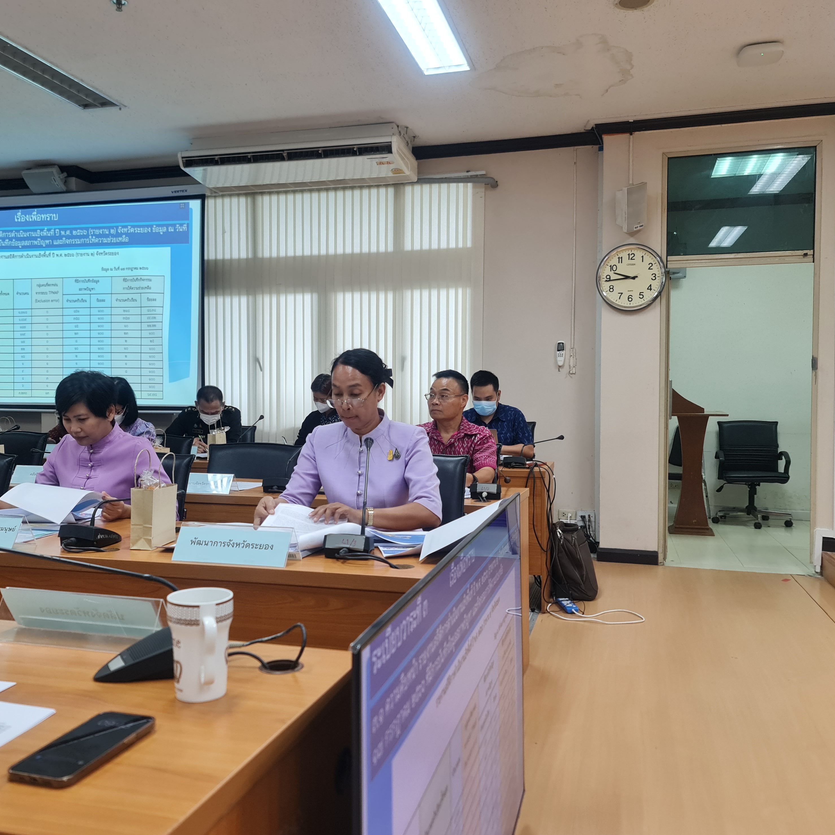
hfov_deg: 53.9
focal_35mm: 30
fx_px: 819
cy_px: 411
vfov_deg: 54.0
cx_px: 376
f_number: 1.8
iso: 200
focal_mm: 7
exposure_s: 1/100
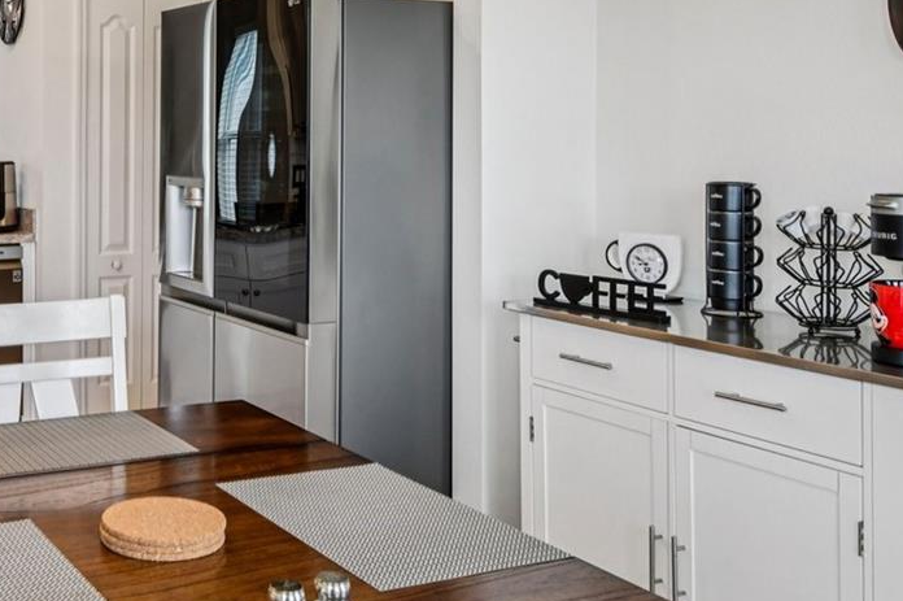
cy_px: 147
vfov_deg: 28.7
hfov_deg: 40.0
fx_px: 1153
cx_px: 110
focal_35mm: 46
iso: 400
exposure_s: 1/20
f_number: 8
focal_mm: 20
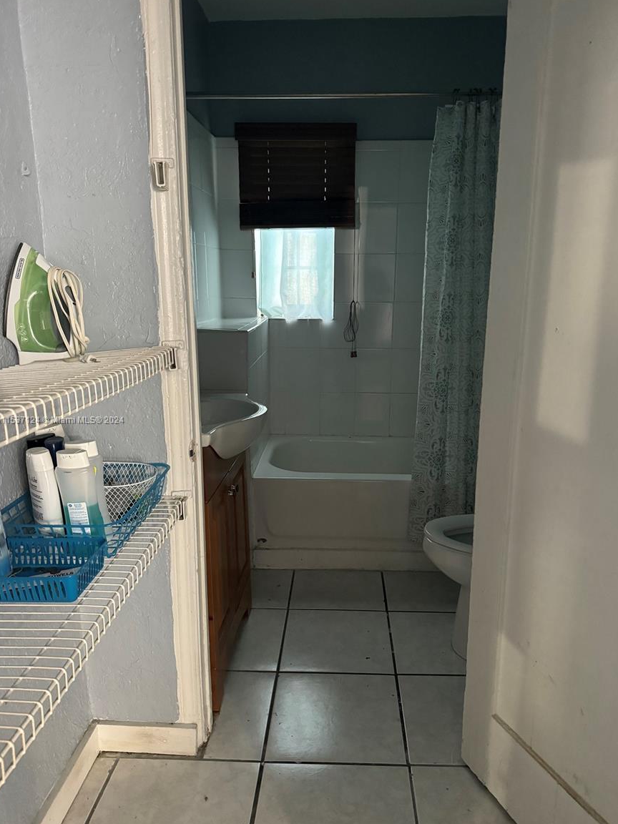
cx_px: 315
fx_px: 595
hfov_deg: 54.9
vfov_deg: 69.4
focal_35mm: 25
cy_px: 421
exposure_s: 1/40
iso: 800
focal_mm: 6.86
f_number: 1.78
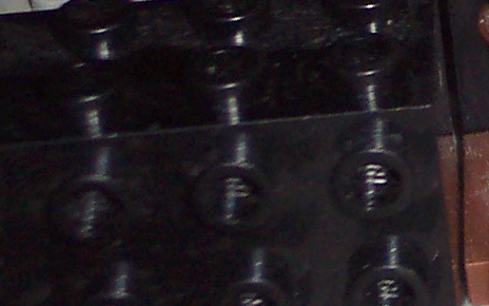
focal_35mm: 299
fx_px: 3985
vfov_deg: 4.4
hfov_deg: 6.7
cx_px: 1100
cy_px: -60
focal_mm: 13.3
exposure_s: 1/45
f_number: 3.4
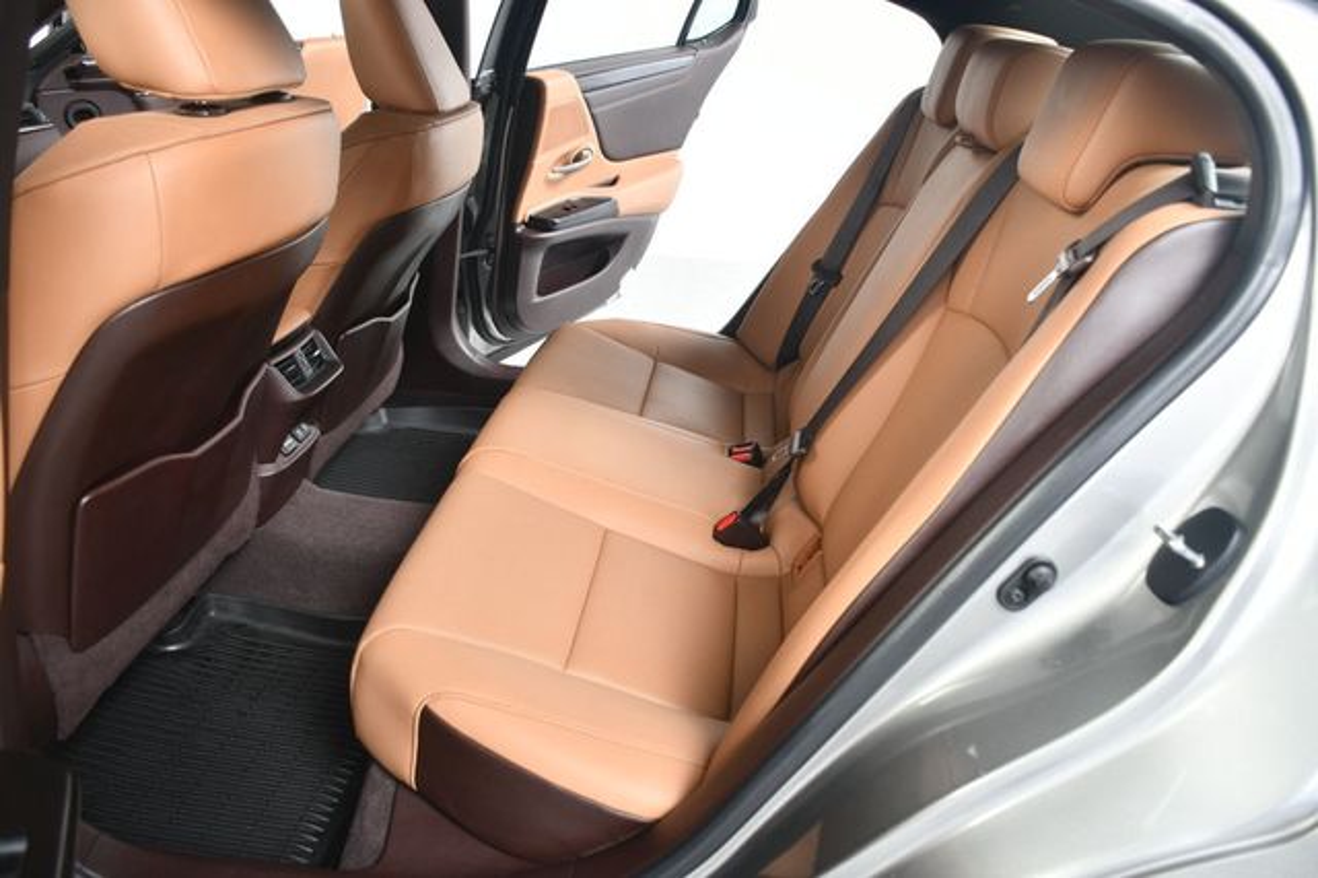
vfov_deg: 47.9
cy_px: 439
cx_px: 659
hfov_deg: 67.4
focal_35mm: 27
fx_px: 988
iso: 100
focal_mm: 18
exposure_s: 1/160
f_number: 4
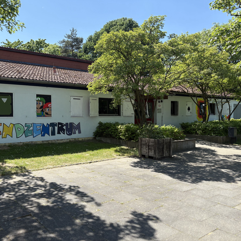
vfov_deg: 52.5
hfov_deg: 52.3
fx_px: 244
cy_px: 120
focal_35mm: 31
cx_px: 102
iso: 50
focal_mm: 5.96
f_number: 1.6
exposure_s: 1/1550
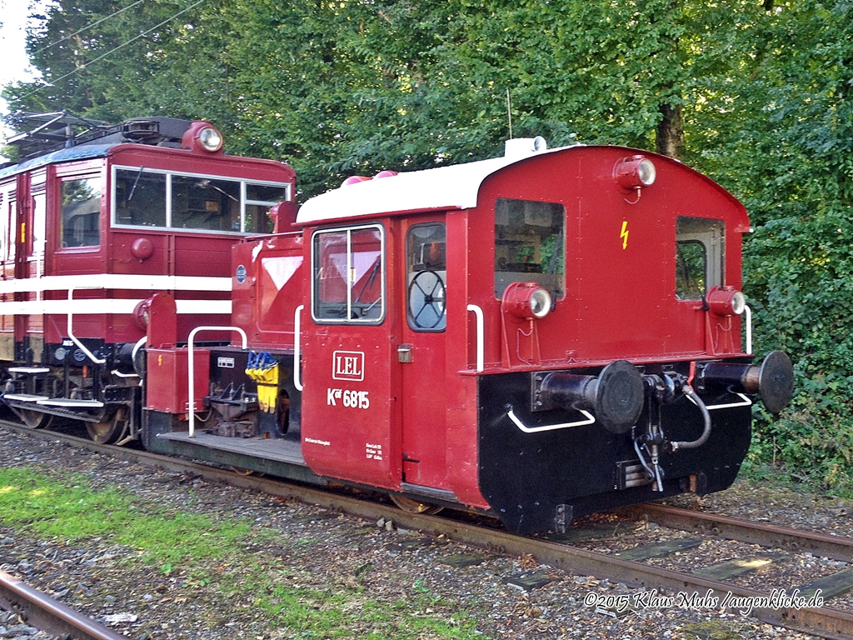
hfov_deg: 52.6
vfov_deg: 40.7
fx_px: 862
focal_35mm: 35
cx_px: 426
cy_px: 320
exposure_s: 1/60
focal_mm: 4.28
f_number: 2.4
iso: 64
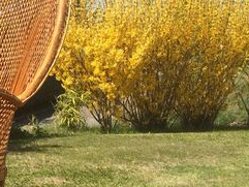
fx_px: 554
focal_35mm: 77
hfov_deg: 23.1
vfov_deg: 19.1
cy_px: 121
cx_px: -54
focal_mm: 4.15
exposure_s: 1/1709
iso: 32
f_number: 2.2
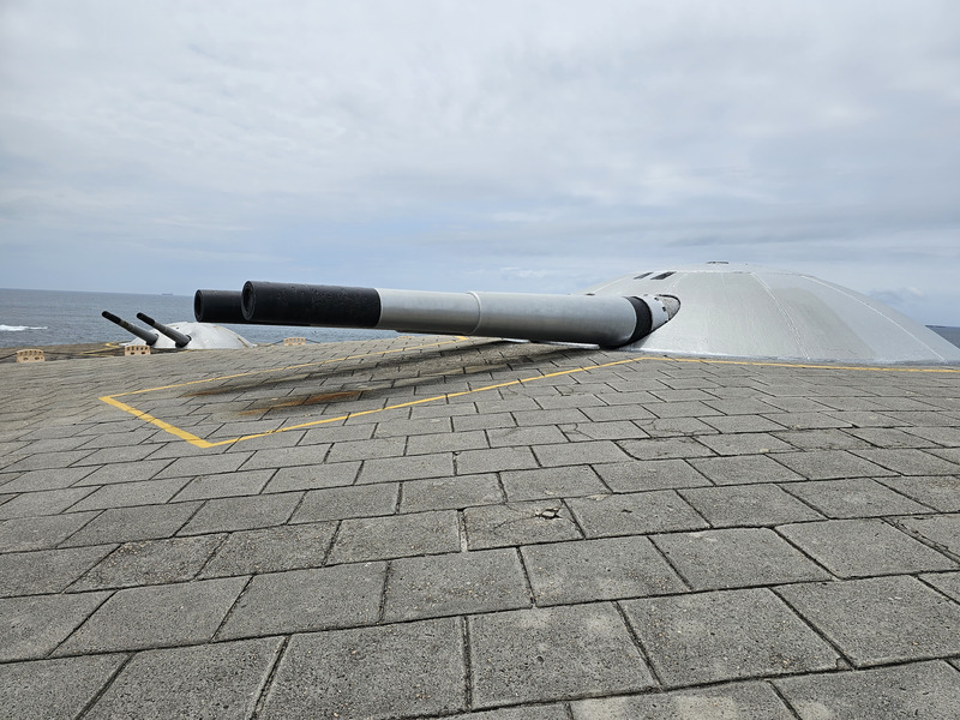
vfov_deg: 58.9
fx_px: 638
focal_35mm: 23
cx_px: 480
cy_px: 360
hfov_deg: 73.9
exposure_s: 1/2175
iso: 10
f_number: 1.7
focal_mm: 6.3
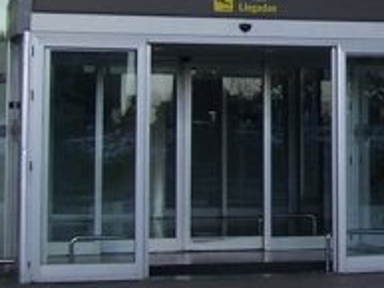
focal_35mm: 125
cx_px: 497
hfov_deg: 15.0
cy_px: -70
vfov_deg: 11.6
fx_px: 1388
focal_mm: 5.8
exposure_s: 1/500
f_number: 2.6
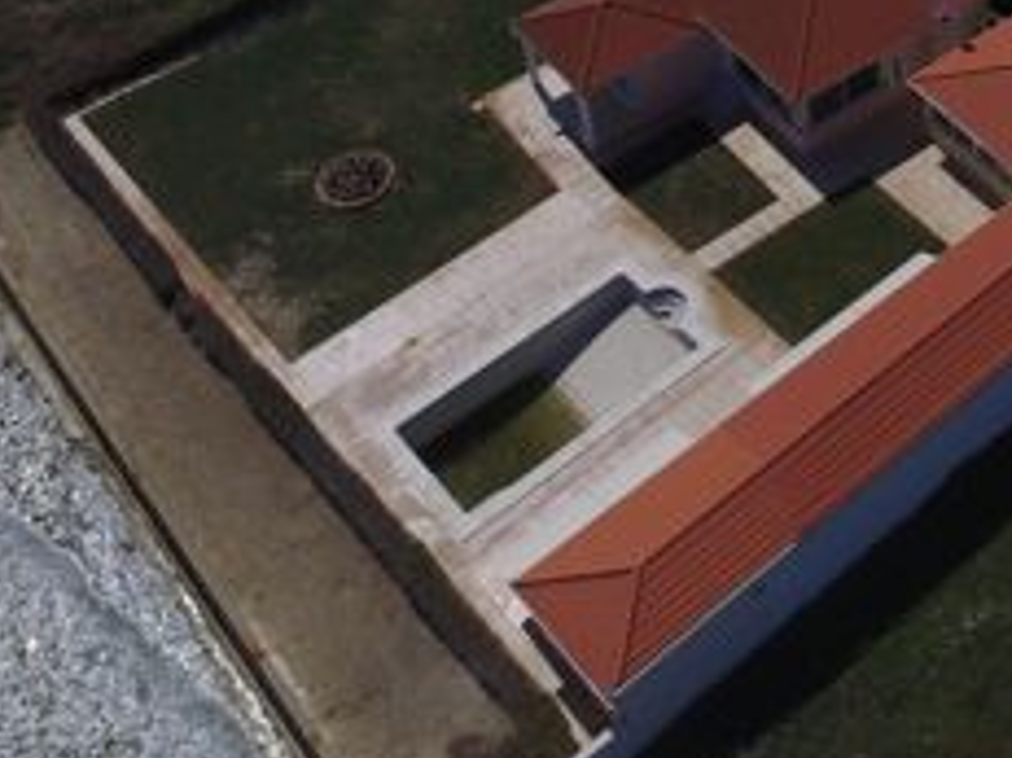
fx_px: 1782
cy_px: -123
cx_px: 1014
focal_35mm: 61
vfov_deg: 22.4
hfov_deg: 29.6
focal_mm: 3.61
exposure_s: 1/3597
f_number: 2.8
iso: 100
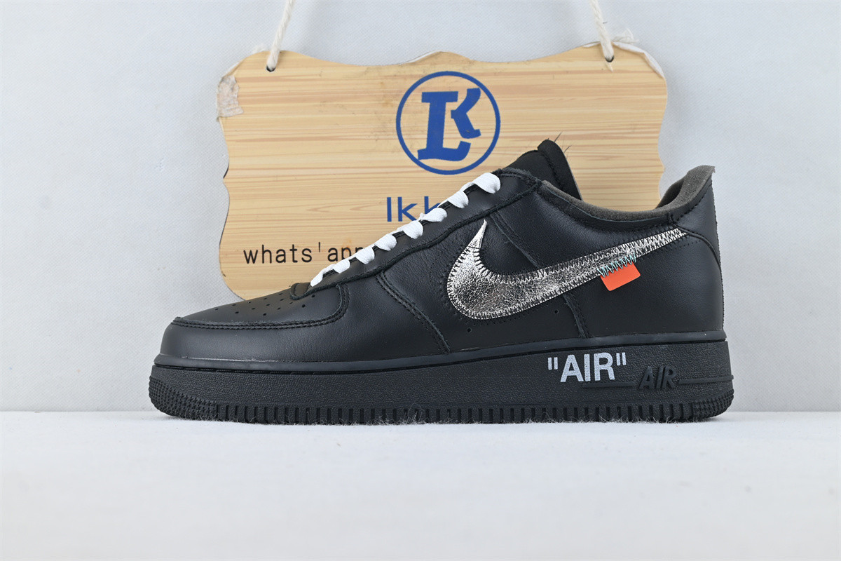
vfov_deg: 31.9
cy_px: 280
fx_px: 981
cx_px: 420
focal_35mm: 42
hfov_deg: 46.4
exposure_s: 1/25
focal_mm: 28
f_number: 7.1
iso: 100
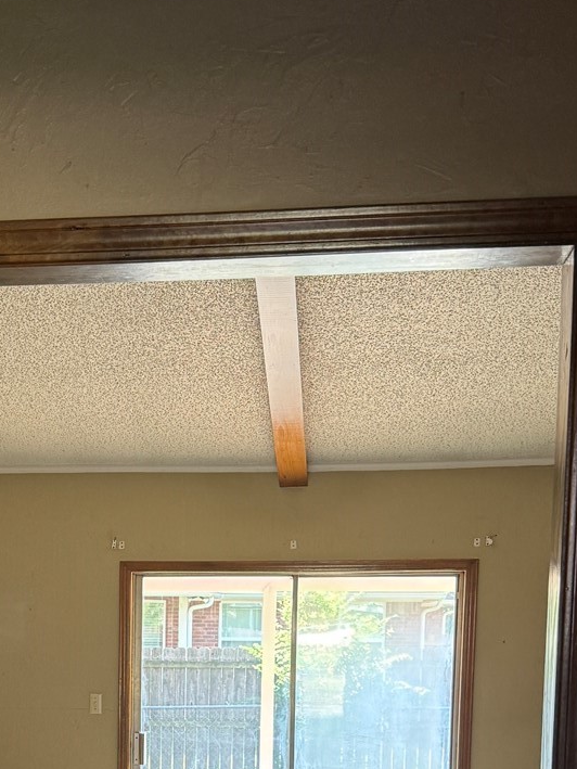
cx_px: 79
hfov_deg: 22.2
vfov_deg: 28.2
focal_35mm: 65
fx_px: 1444
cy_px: 747
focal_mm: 6.76
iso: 160
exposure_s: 1/121
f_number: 1.78
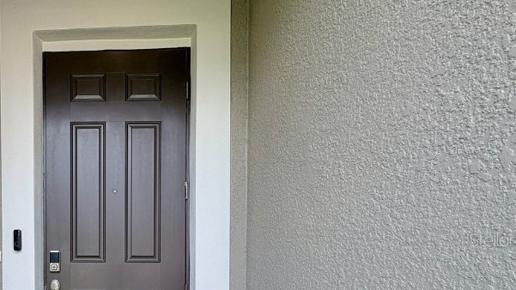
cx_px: 111
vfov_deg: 42.1
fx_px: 356
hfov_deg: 66.0
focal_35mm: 26
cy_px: 239
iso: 40
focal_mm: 2.22
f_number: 2.2
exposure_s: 1/533
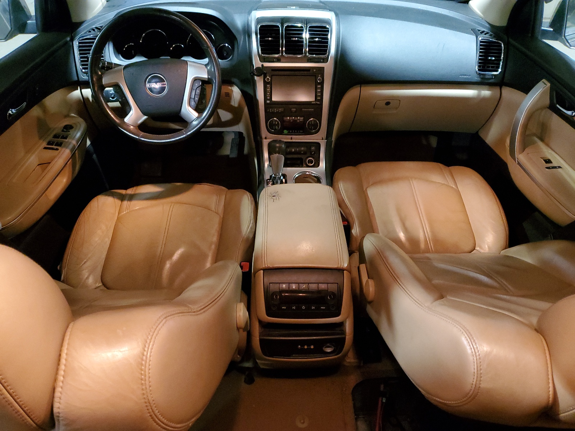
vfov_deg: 53.1
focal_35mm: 26
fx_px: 432
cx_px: 288
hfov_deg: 67.3
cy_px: 216
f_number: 1.5
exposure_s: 1/15
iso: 486
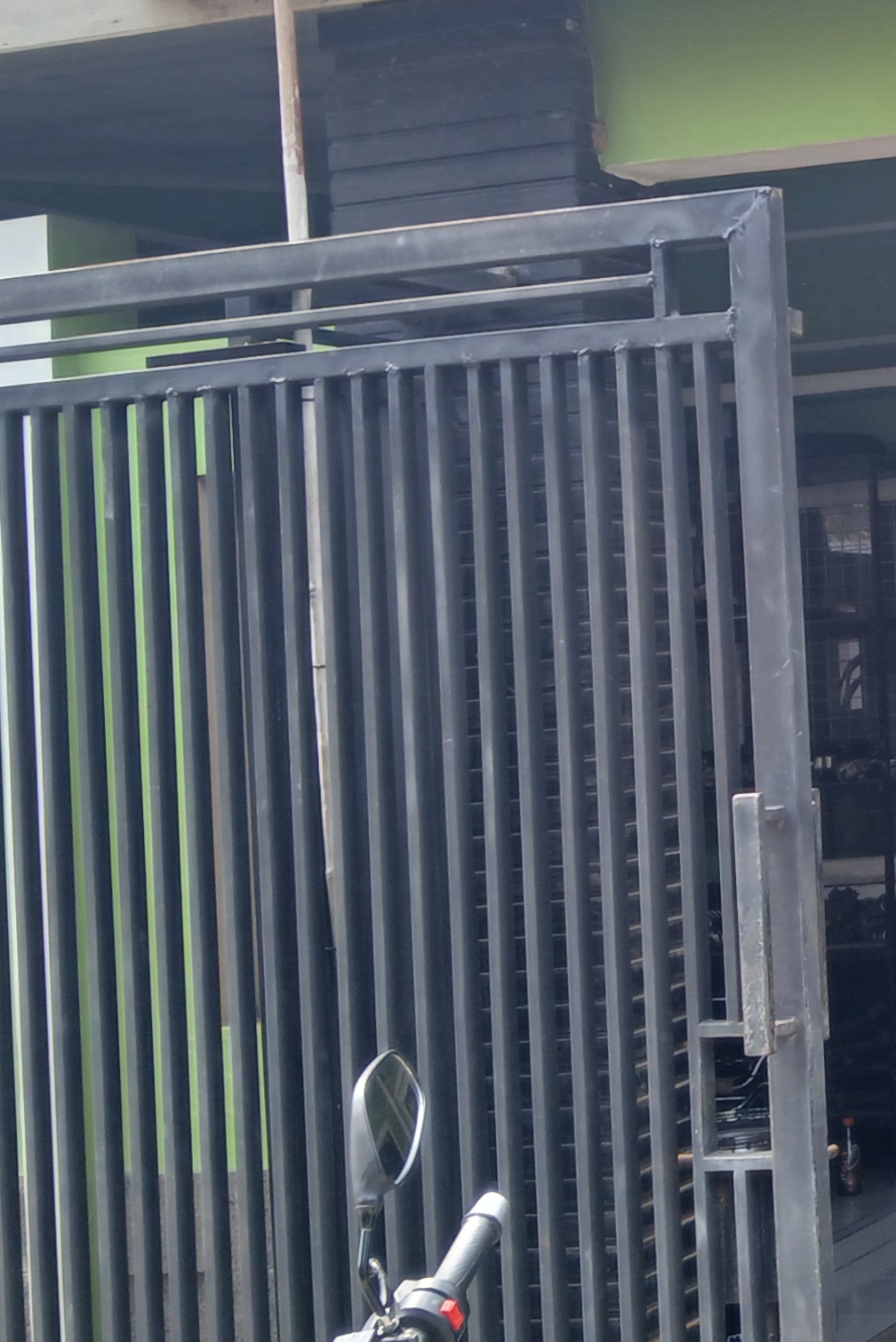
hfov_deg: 16.6
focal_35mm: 73
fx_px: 2724
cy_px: 491
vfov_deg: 27.6
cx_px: 1444
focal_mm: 3.98
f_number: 1.8
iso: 20
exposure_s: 1/208
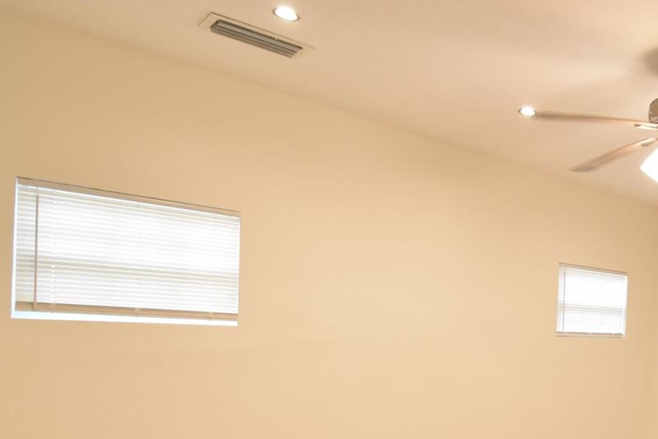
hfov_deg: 55.4
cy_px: 338
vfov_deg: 42.1
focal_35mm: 30
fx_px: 548
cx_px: 566
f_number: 3.5
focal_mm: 10
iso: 800
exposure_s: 1/90
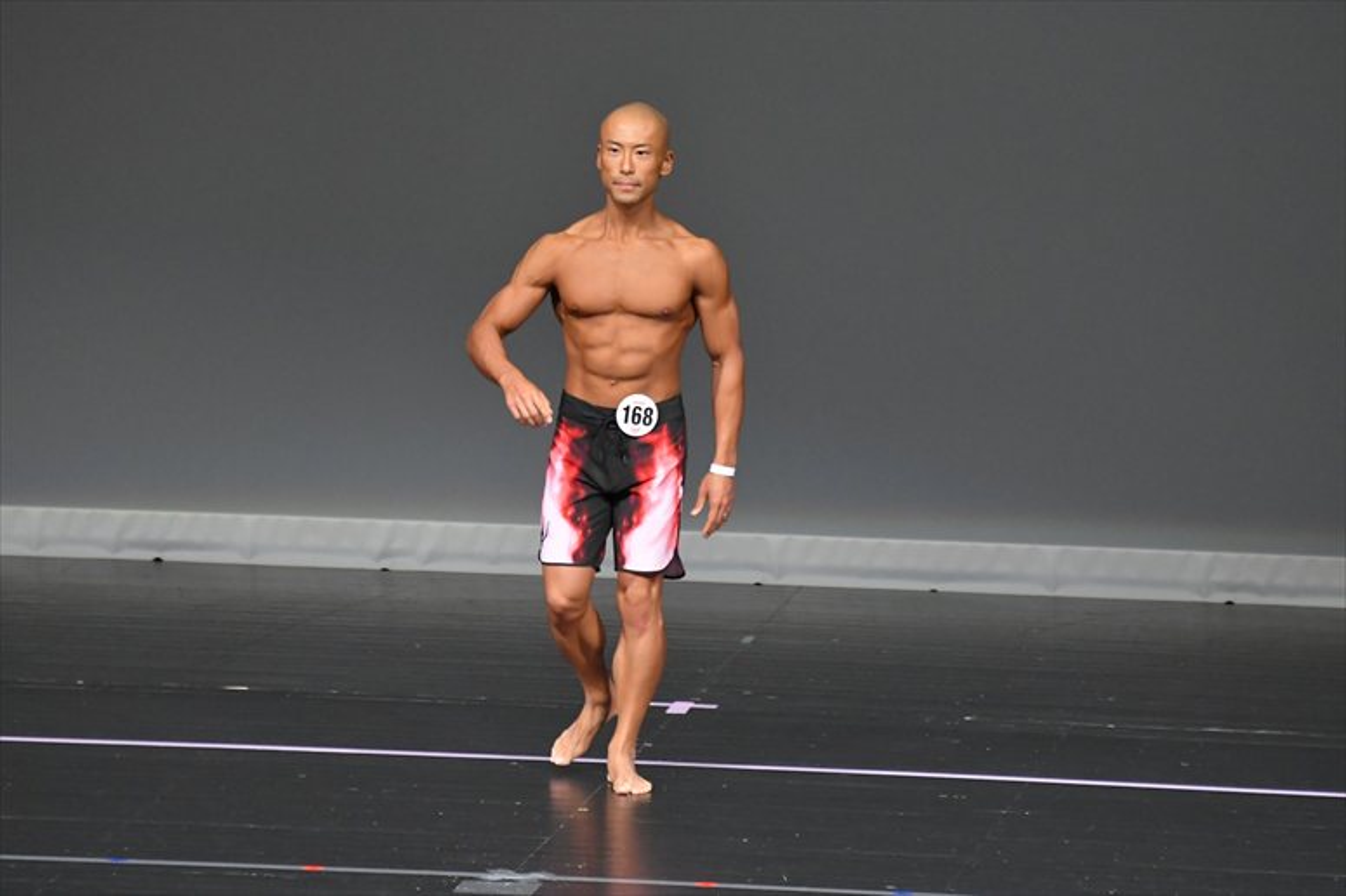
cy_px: 448
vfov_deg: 4.0
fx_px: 12893
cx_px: 673
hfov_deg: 6.0
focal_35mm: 345
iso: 5000
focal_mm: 230
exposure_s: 1/400
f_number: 5.6
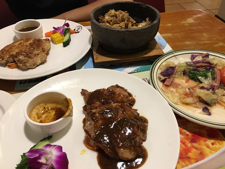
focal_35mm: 29
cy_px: 84
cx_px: 112
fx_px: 188
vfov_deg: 48.2
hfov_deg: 61.7
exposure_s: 1/10
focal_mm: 4.15
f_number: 2.2
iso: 100
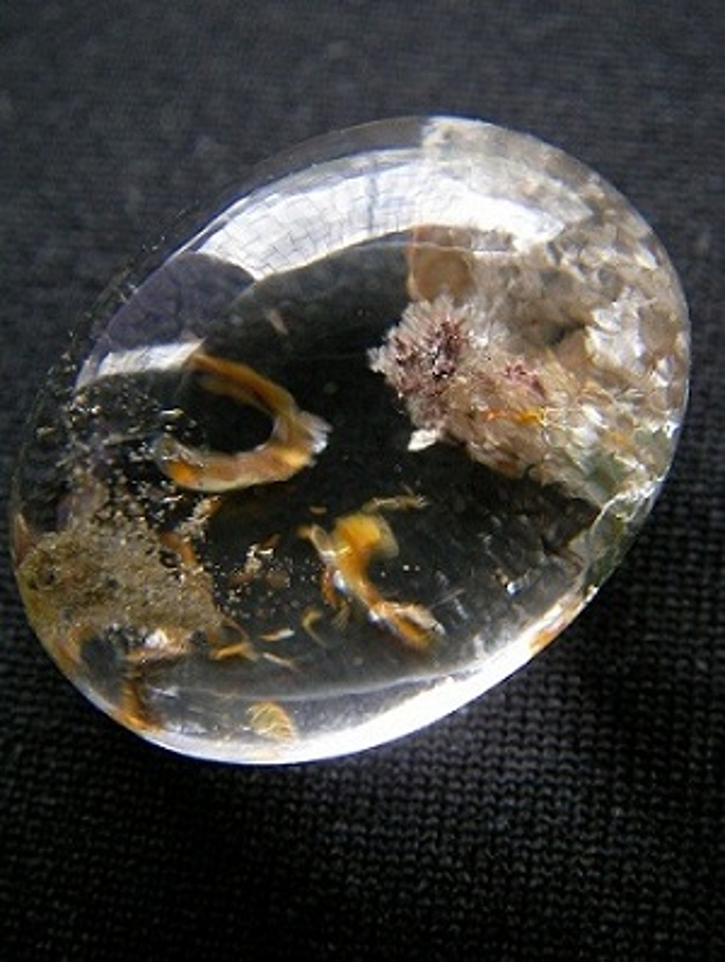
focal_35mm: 38
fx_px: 1058
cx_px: 362
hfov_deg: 37.8
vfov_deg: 48.9
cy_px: 481
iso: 100
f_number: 3.3
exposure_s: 1/48.8
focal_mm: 6.3
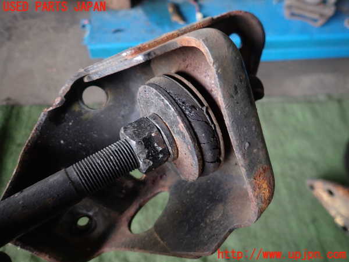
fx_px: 252
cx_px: 174
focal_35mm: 25
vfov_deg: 54.9
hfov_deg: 69.4
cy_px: 131
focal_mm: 4.5
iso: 200
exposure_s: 1/50
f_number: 2
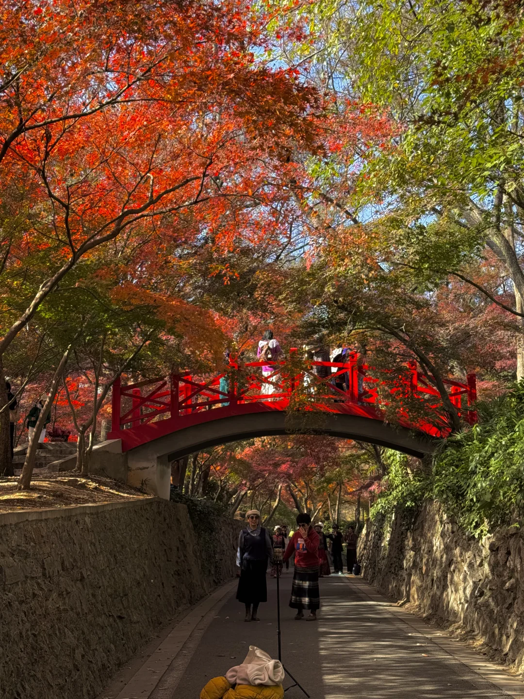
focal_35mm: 48
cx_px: 262
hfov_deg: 30.3
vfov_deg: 39.7
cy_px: 350
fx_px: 969
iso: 64
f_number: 1.78
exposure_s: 1/544
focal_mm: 6.76
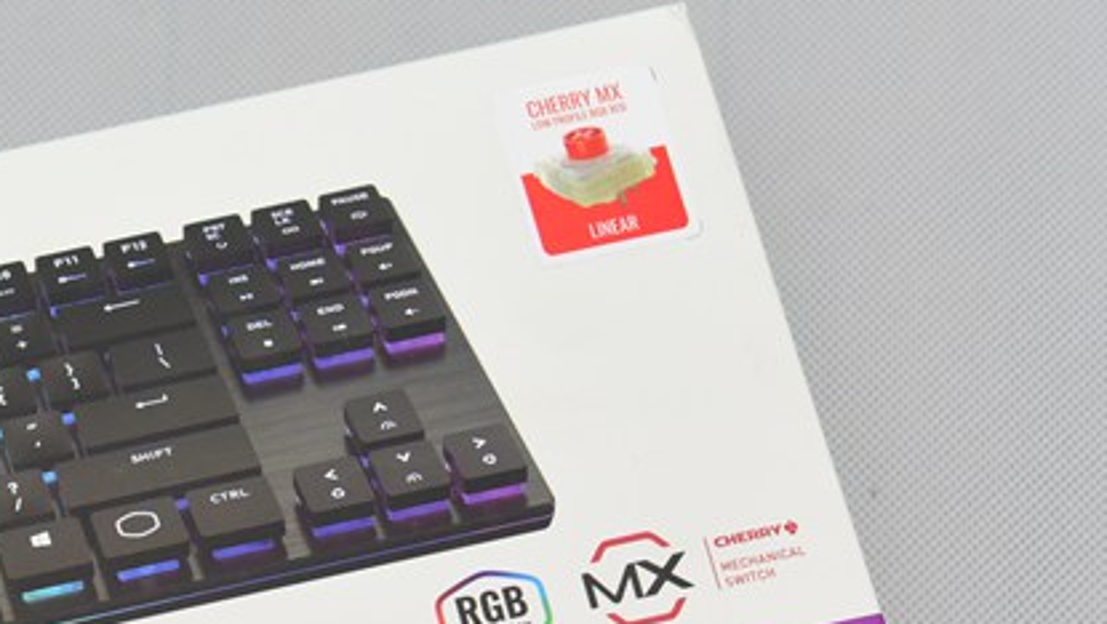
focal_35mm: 155
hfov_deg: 13.5
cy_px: 572
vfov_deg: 7.8
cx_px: -163
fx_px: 4552
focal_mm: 60
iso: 1600
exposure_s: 1/60
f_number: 5.6
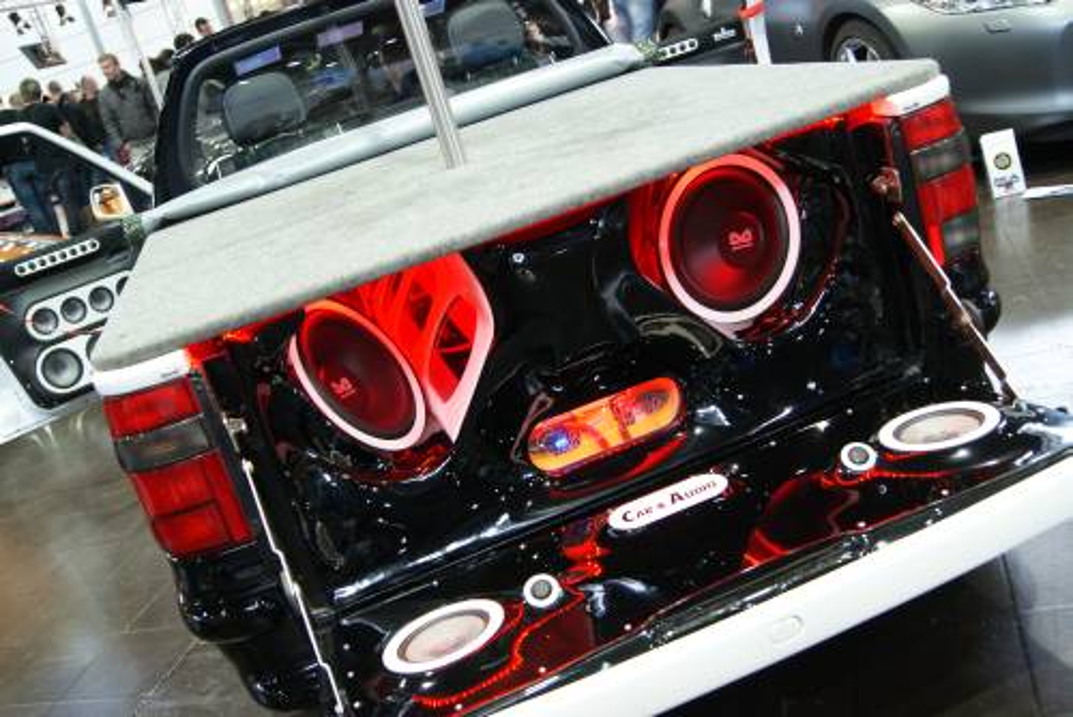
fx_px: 1074
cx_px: 536
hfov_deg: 53.1
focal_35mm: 36
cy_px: 358
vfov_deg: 36.9
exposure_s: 1/10
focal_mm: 24
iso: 400
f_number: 4
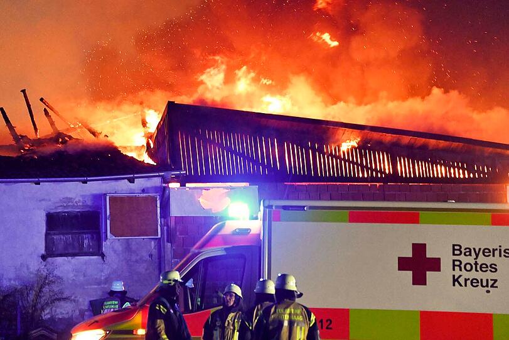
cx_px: 254
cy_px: 170
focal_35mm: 135
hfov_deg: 15.2
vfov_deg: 10.2
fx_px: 1909
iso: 12800
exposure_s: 1/160
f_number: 5.6
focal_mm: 135
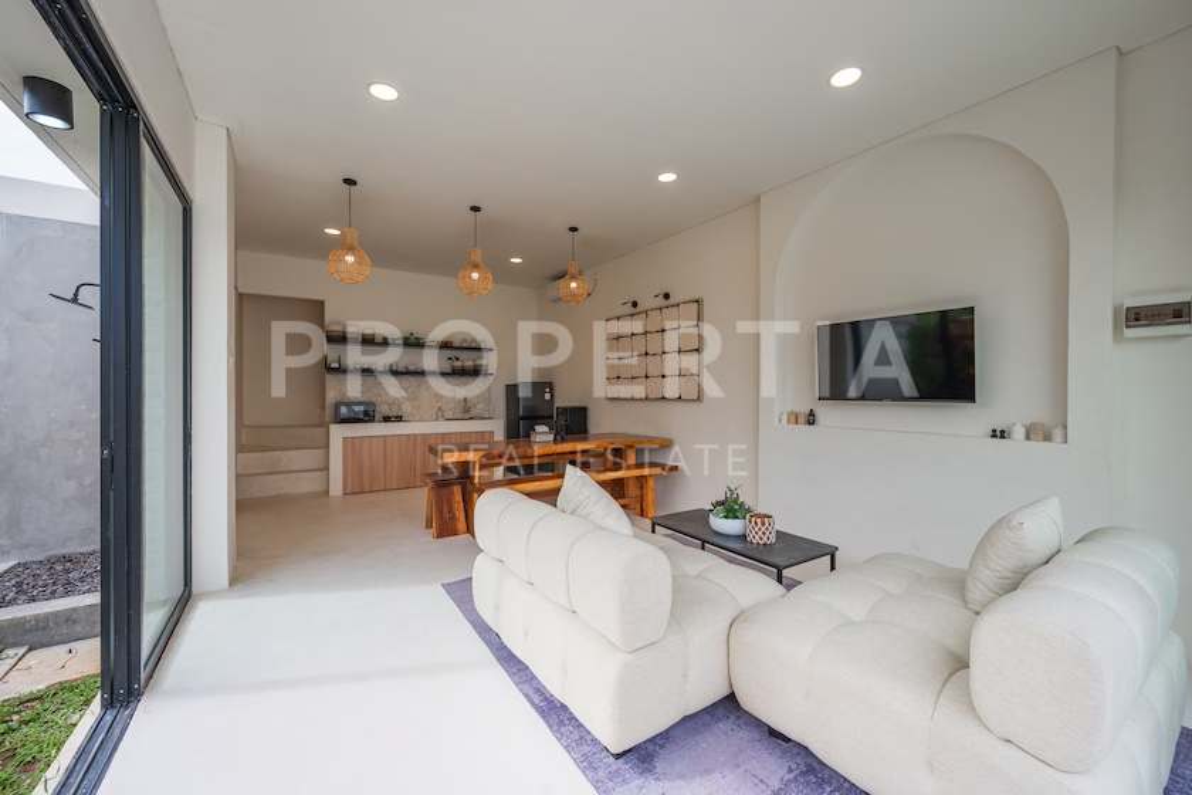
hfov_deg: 104.3
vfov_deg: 81.2
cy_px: 398
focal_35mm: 14
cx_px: 596
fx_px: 464
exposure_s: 1/160
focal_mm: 14
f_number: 8
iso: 100
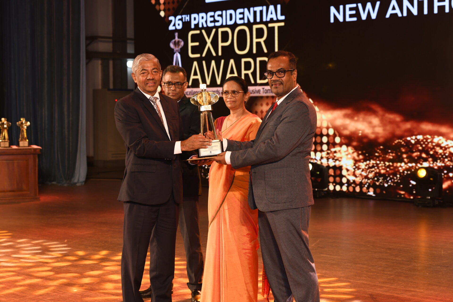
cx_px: 226
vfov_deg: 19.5
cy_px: 151
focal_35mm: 70
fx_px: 881
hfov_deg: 28.8
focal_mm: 70
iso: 1000
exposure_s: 1/60
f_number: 5.6
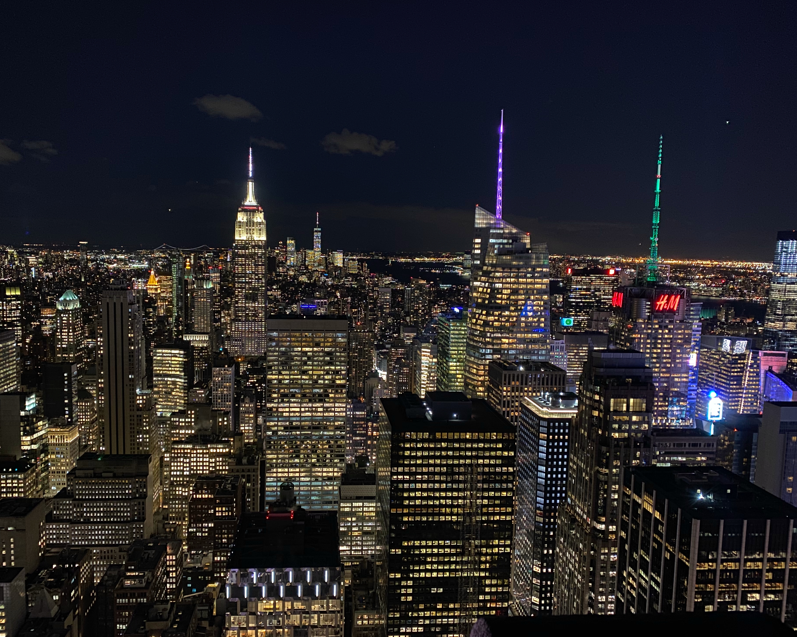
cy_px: 319
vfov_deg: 51.5
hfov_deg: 62.1
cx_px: 367
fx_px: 661
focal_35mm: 28
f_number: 1.8
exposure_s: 1/13
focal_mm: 4.25
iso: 500
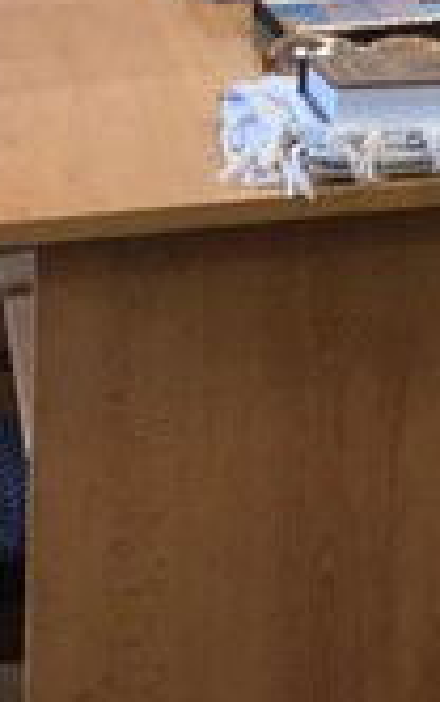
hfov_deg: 7.9
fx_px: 2739
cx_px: 1354
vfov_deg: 13.7
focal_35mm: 143
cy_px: -385
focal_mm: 4
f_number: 1.8
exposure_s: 1/20
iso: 40
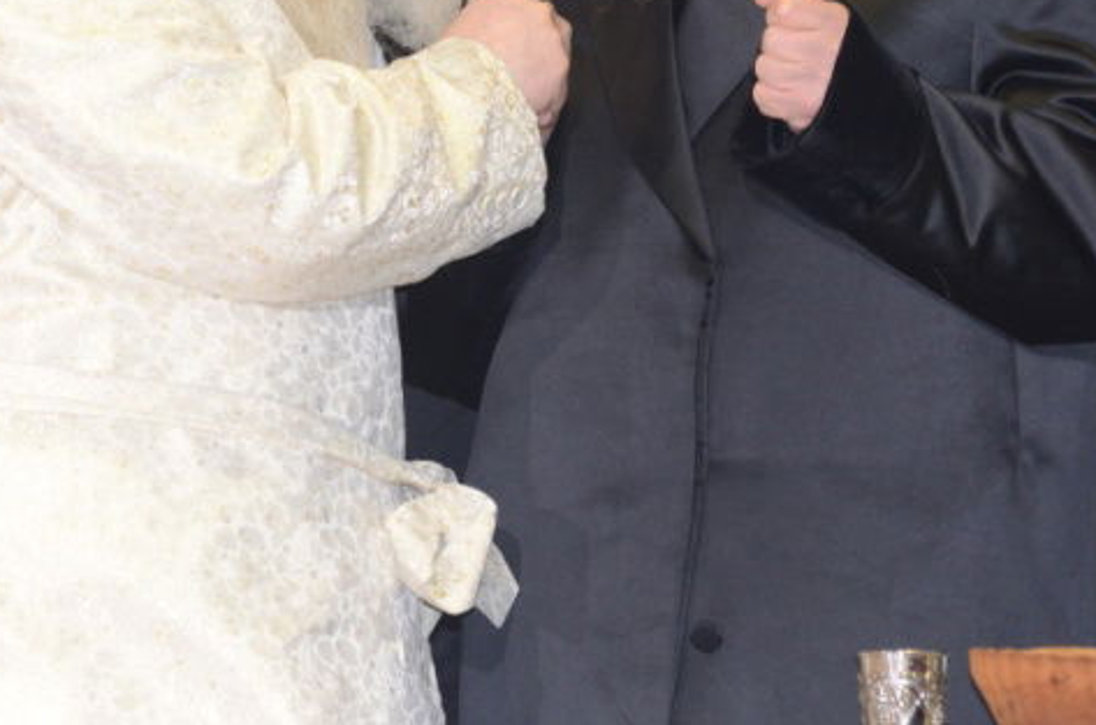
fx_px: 16766
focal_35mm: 552
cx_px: 561
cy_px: -7
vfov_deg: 2.5
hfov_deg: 3.7
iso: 1000
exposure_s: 1/125
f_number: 5.6
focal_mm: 170
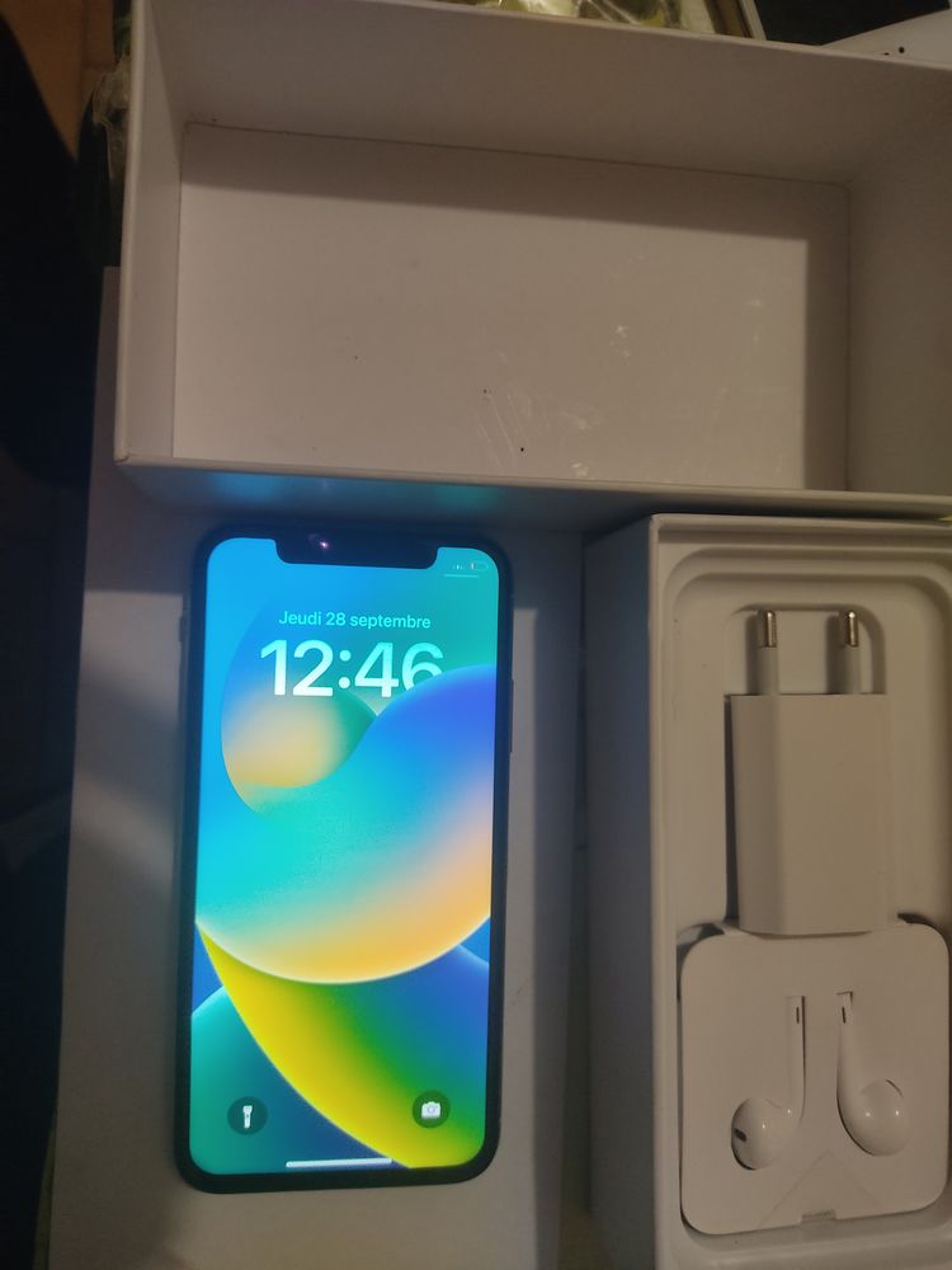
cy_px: 635
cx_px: 476
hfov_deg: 53.1
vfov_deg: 67.3
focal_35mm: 26
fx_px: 953
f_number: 1.79
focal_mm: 4.74
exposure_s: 1/33
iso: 329
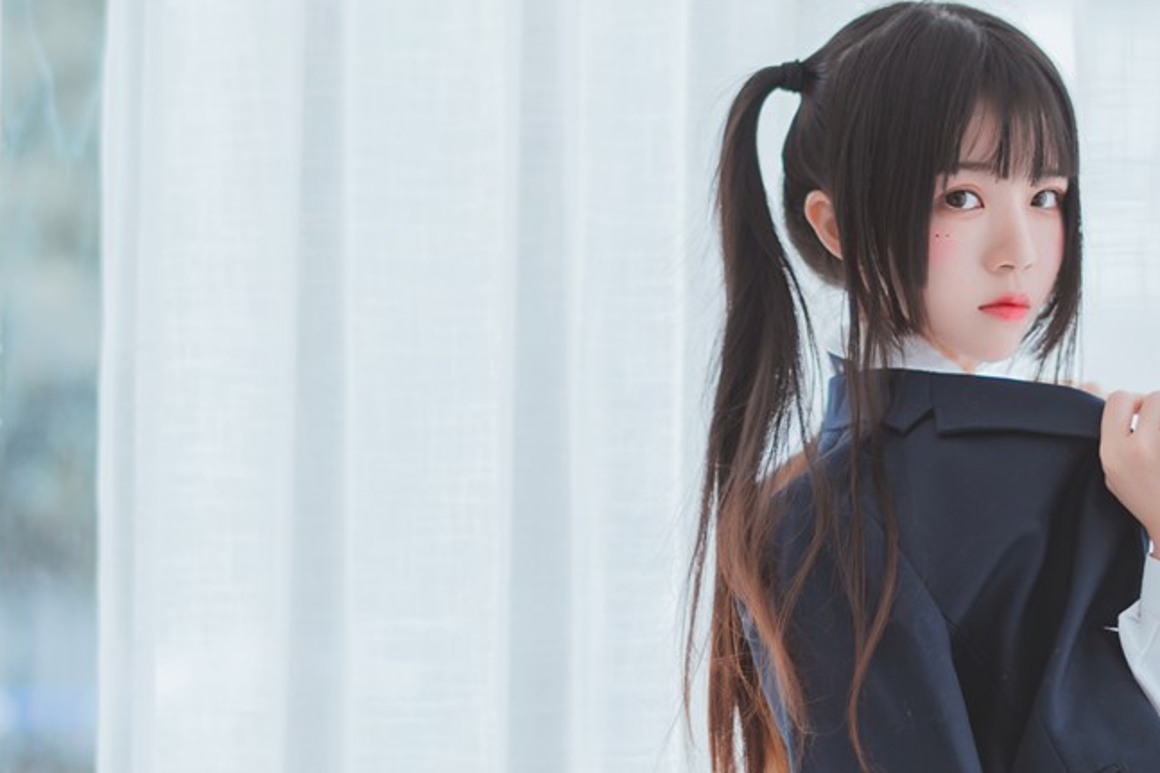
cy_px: 561
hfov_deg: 14.7
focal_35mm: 139
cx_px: 795
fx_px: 4477
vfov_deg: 9.8
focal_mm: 50
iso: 100
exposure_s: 1/250
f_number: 1.4
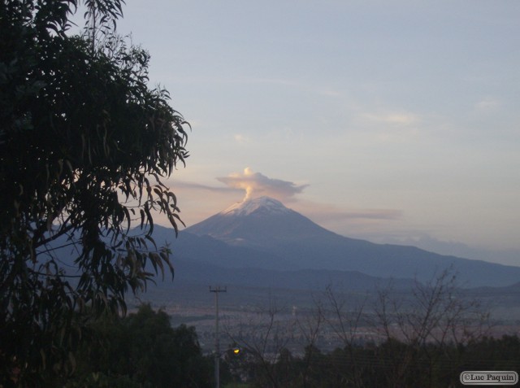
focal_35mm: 109
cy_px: 194
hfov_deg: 18.1
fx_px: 1634
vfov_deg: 13.5
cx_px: 260
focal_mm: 18
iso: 146
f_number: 4.8
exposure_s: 1/134
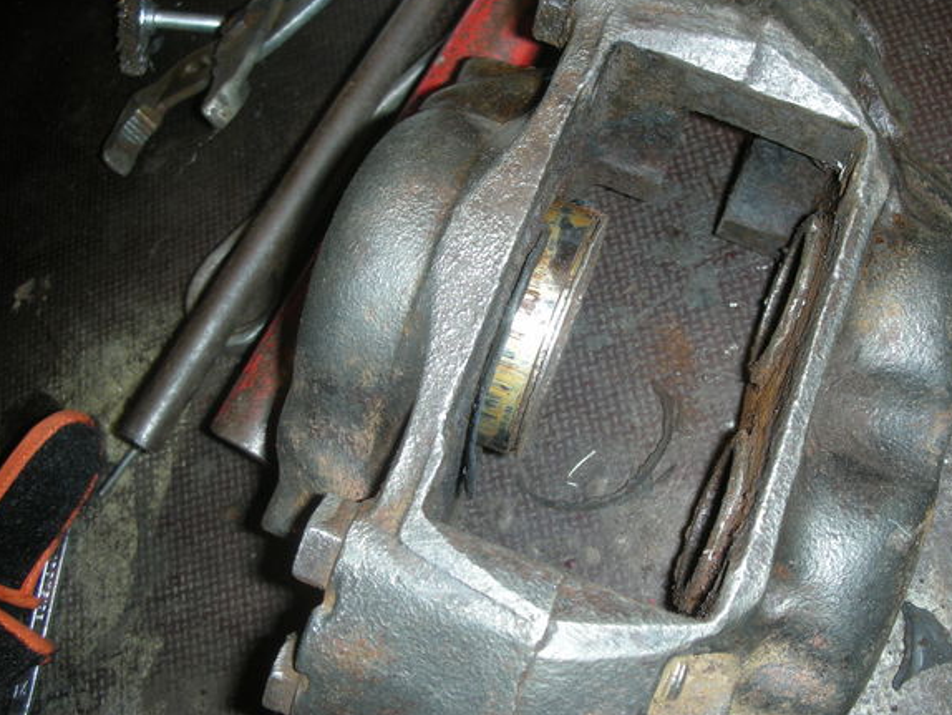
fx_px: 1073
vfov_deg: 36.8
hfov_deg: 47.8
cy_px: 347
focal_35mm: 39
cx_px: 522
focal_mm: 5.8
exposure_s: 1/60
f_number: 2.8
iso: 50
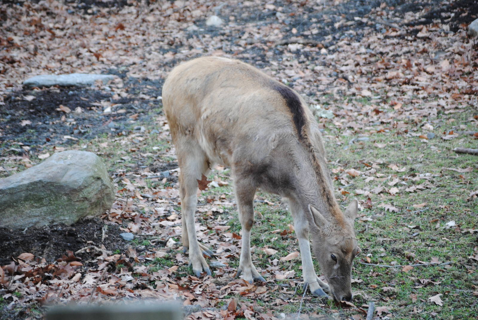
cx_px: 239
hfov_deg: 16.1
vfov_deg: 10.8
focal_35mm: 128
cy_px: 160
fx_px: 1695
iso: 400
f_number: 4.2
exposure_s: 1/60
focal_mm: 85
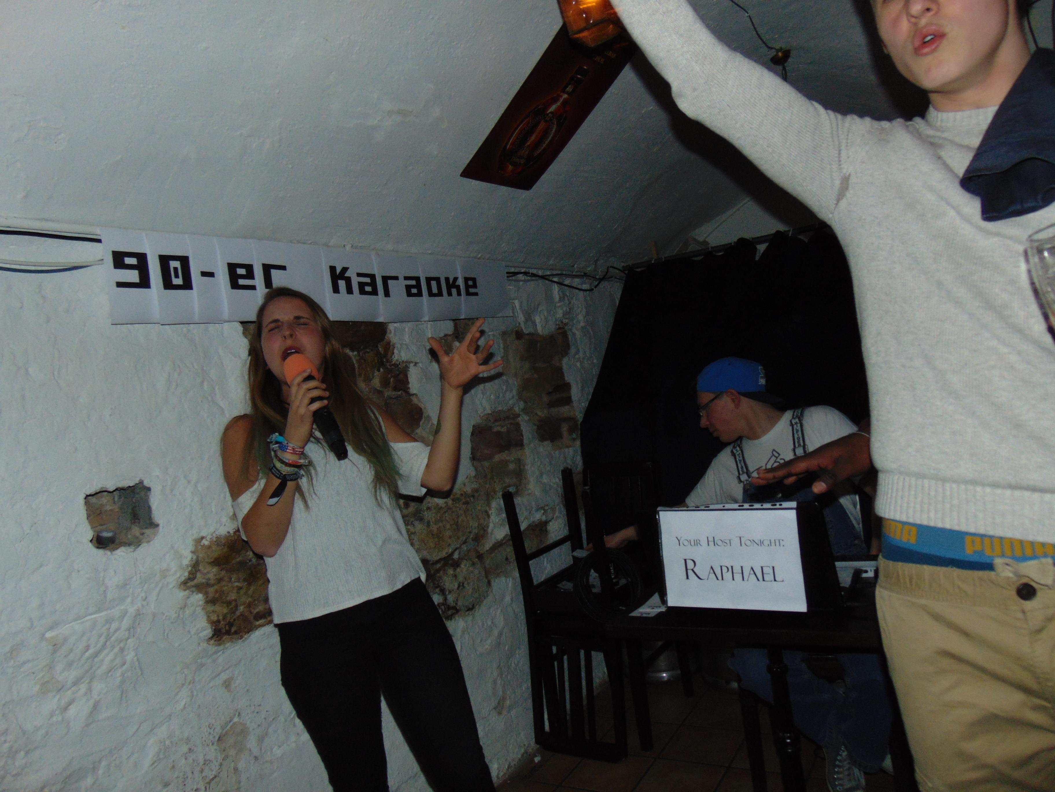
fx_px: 762
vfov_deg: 54.9
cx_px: 528
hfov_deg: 69.4
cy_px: 396
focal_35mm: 25
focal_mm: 4.5
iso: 400
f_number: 3
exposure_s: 1/30
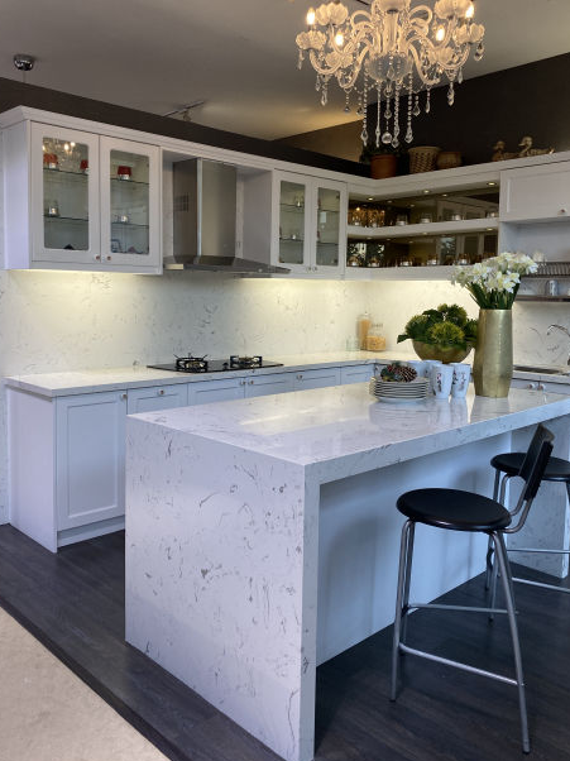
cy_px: 353
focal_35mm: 29
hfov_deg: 48.1
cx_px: 258
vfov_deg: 61.6
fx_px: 637
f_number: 1.8
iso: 80
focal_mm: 4.25
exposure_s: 1/100
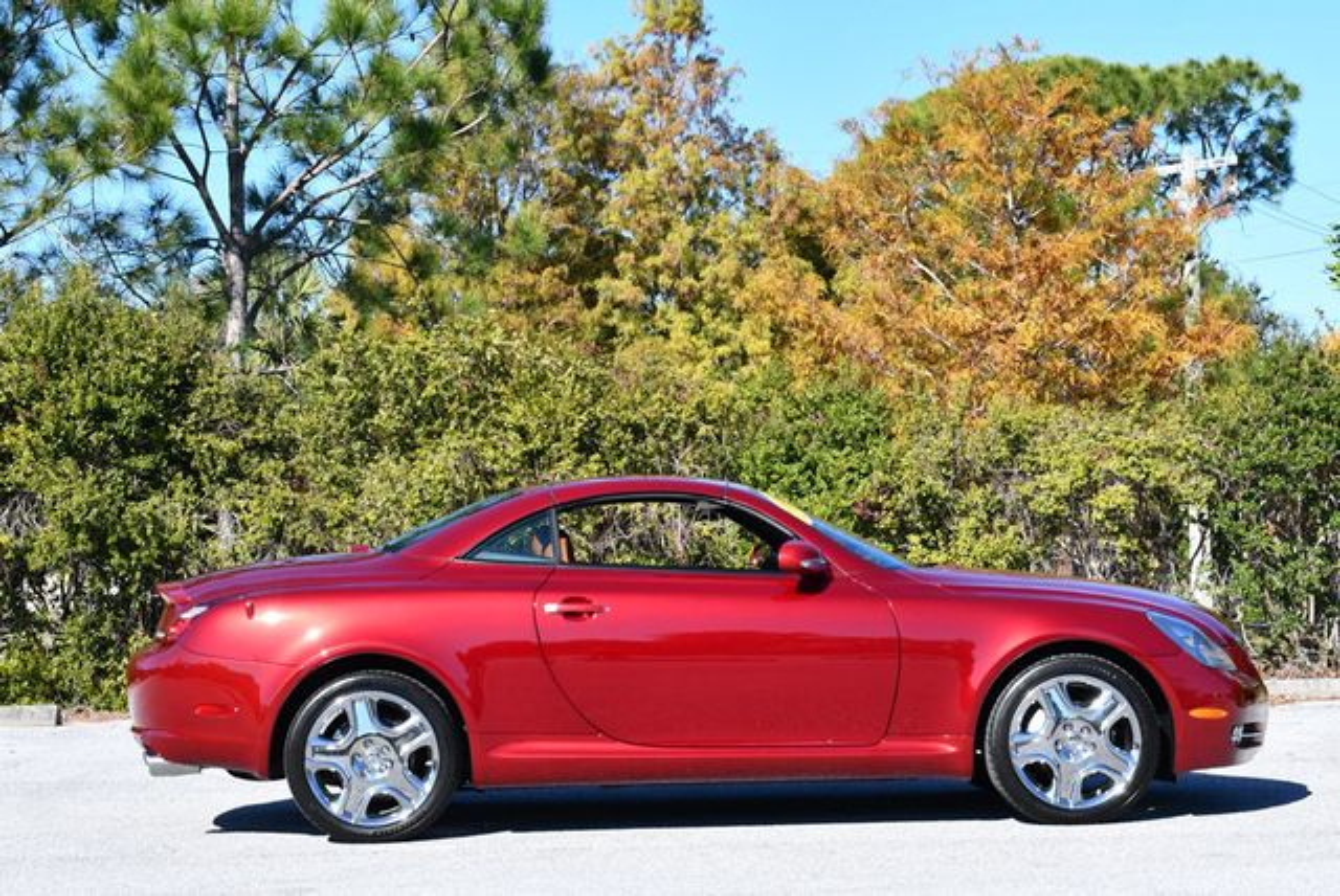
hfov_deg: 25.3
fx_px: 2980
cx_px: 670
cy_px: 448
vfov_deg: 17.1
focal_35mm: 80
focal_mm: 40
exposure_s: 1/250
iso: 140
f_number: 8
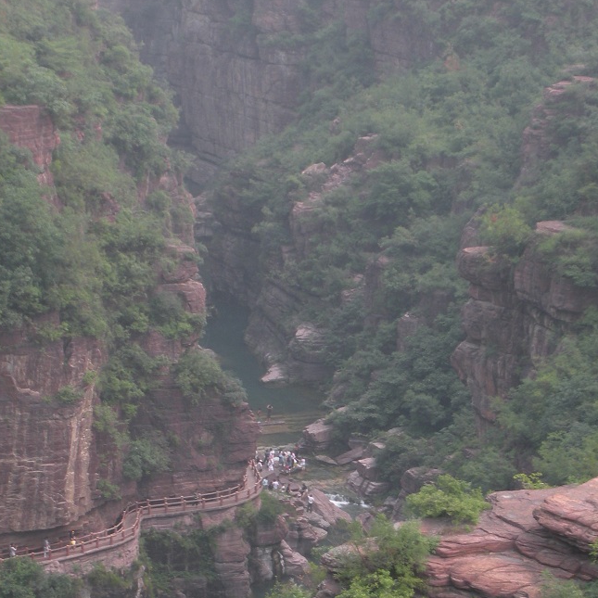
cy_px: 569
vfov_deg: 17.9
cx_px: 248
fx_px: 1857
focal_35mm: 95
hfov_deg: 18.3
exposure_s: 1/138
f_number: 4.4
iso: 64
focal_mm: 9.1
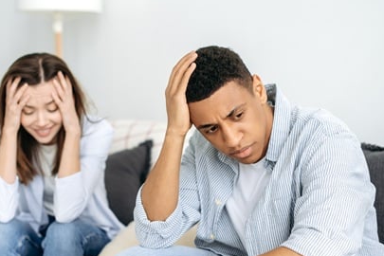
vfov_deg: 18.4
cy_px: 170
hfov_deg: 27.2
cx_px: 132
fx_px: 789
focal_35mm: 74
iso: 250
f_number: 2.2
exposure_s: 1/160
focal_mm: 50
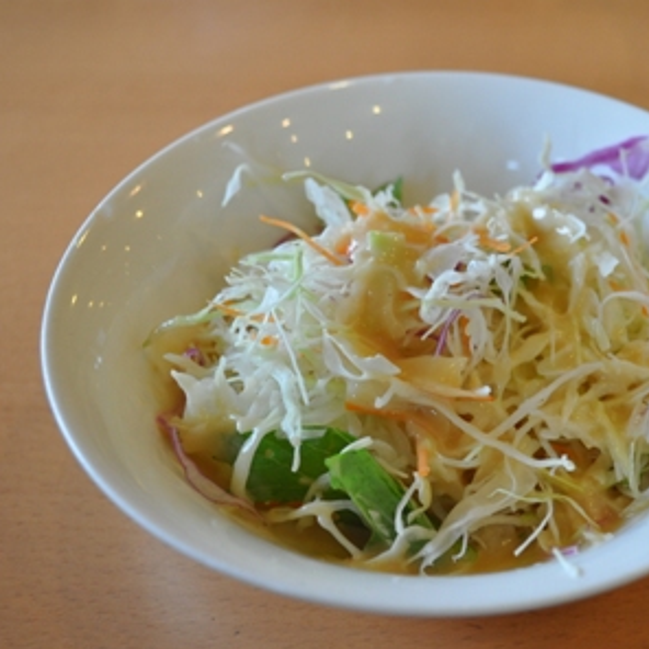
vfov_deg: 31.6
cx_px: 441
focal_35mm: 54
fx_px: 1145
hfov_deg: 31.4
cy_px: 324
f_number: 5
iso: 800
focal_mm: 28
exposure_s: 1/60
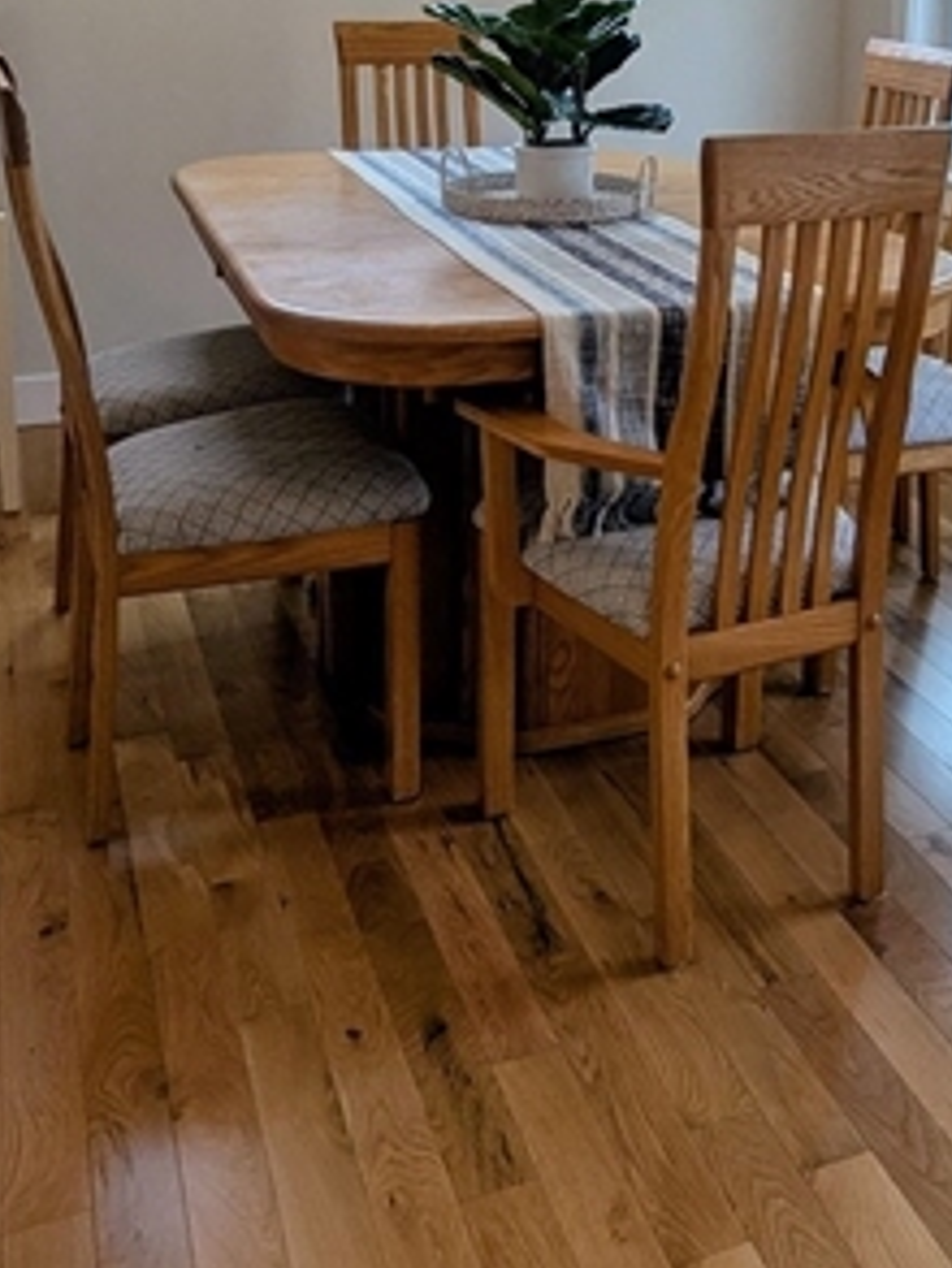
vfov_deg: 42.1
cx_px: 723
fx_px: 1539
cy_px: 195
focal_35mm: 42
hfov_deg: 33.6
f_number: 2.2
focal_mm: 2.35
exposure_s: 1/120
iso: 41
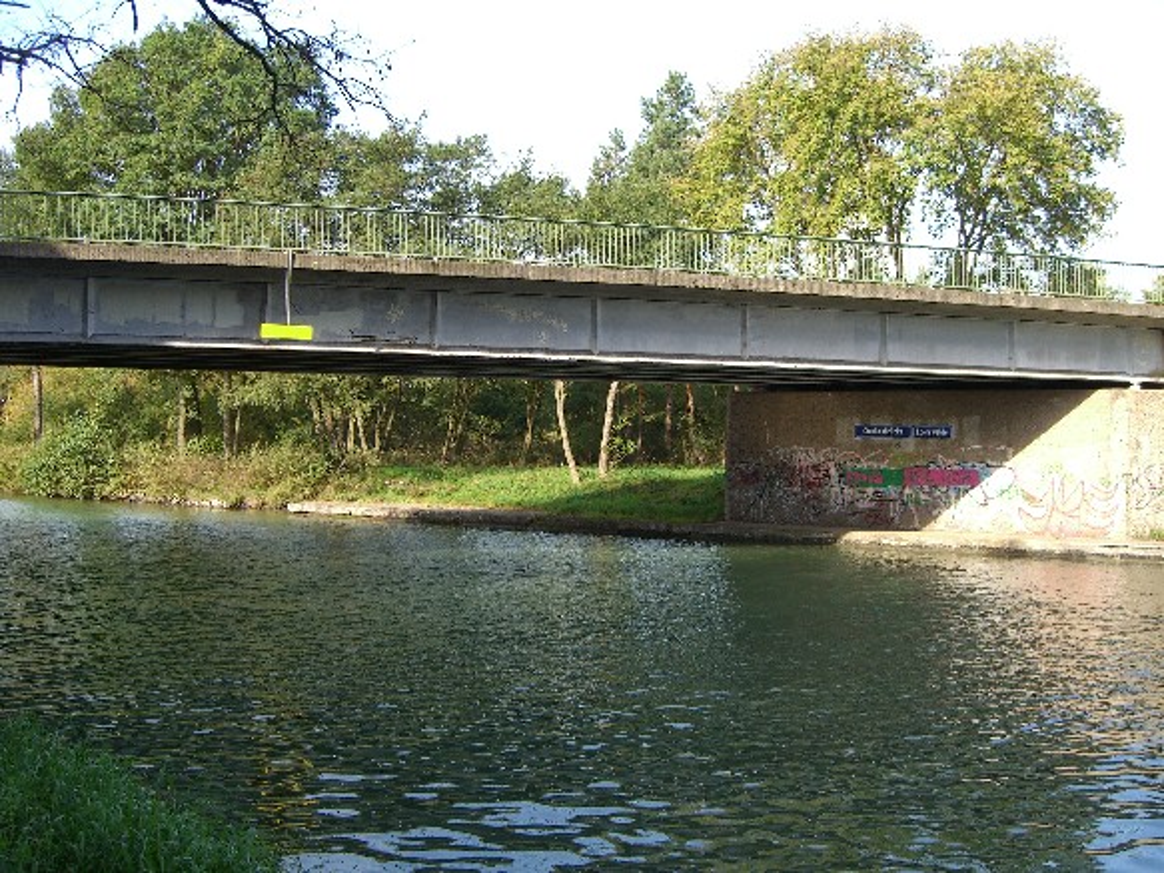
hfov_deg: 49.0
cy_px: 436
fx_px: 1278
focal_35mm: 38
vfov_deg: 37.7
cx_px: 582
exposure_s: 1/320
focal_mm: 7.9
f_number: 2.8
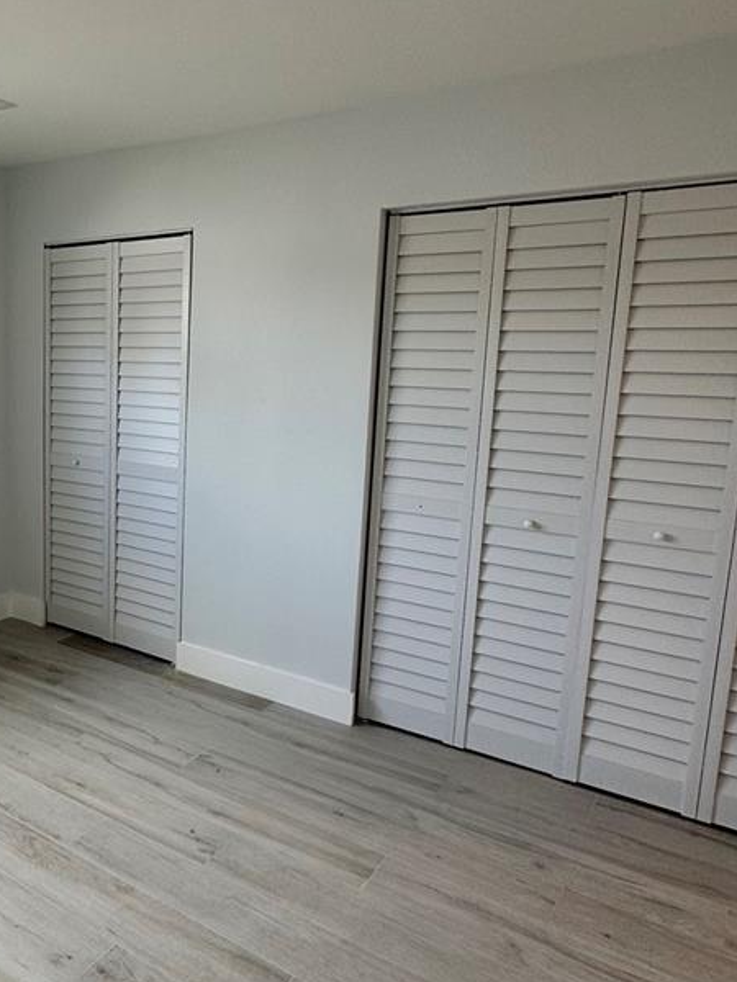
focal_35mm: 28
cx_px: 113
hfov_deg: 46.2
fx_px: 795
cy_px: 465
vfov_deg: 63.4
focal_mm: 2.22
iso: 64
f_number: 2.2
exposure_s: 1/120
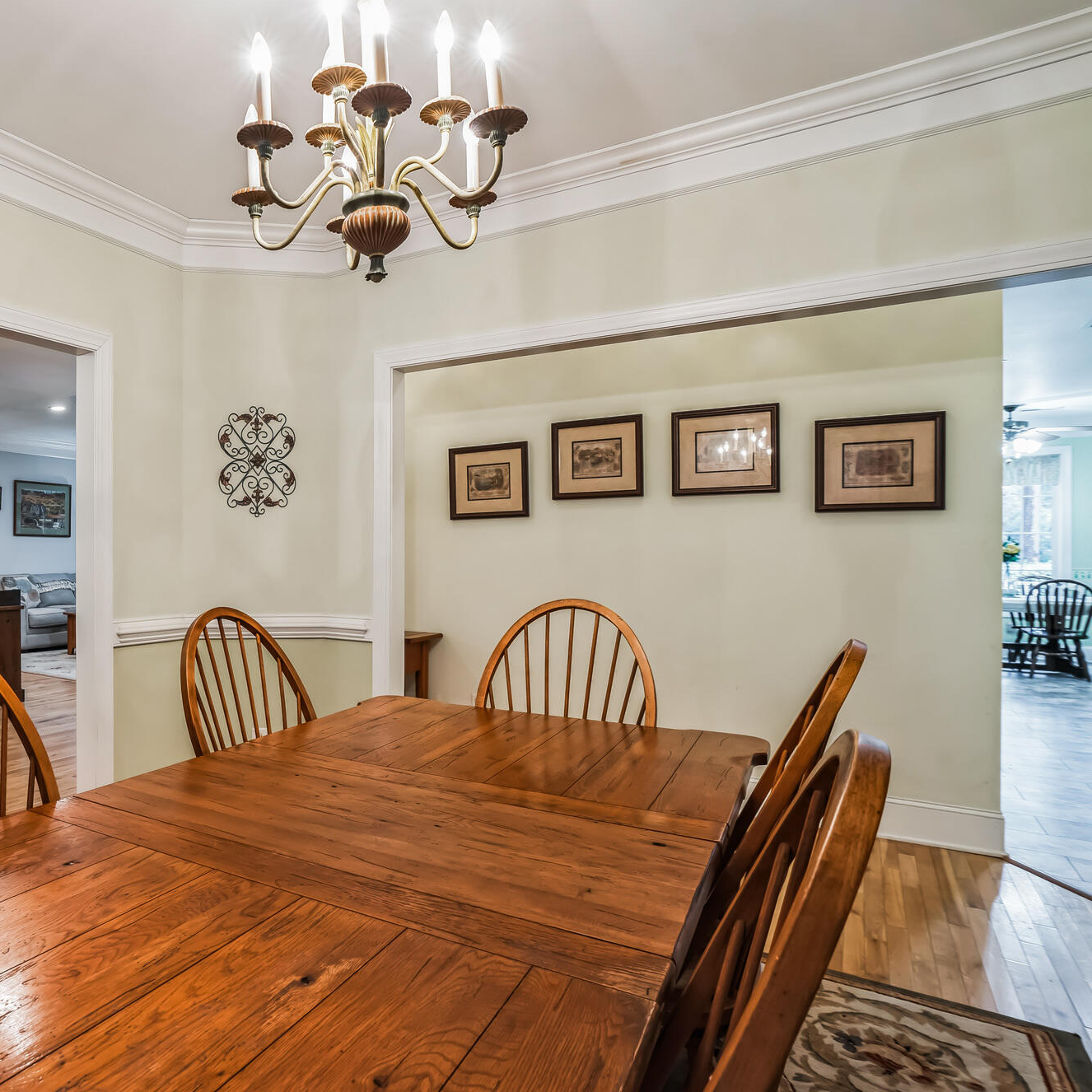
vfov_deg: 72.1
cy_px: 560
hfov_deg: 67.6
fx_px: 749
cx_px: 275
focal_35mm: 21
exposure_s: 1/3.33
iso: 200
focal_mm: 16
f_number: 7.1
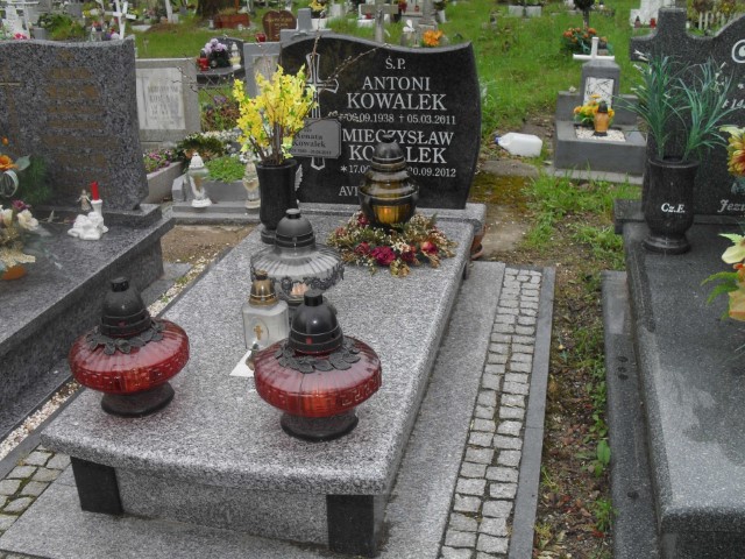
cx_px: 372
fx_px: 753
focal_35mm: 35
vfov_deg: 40.7
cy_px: 280
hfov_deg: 52.6
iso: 100
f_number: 3.2
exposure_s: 1/125
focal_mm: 6.3
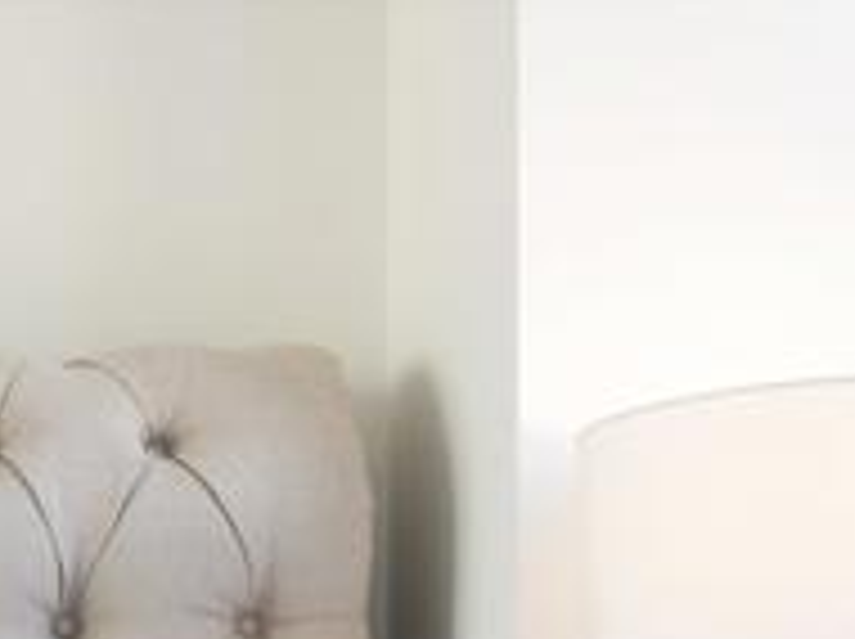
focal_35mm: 121
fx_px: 2992
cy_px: 947
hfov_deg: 14.8
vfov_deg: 11.7
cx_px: -513
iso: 125
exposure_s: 1/20
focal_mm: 37.4
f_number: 6.3
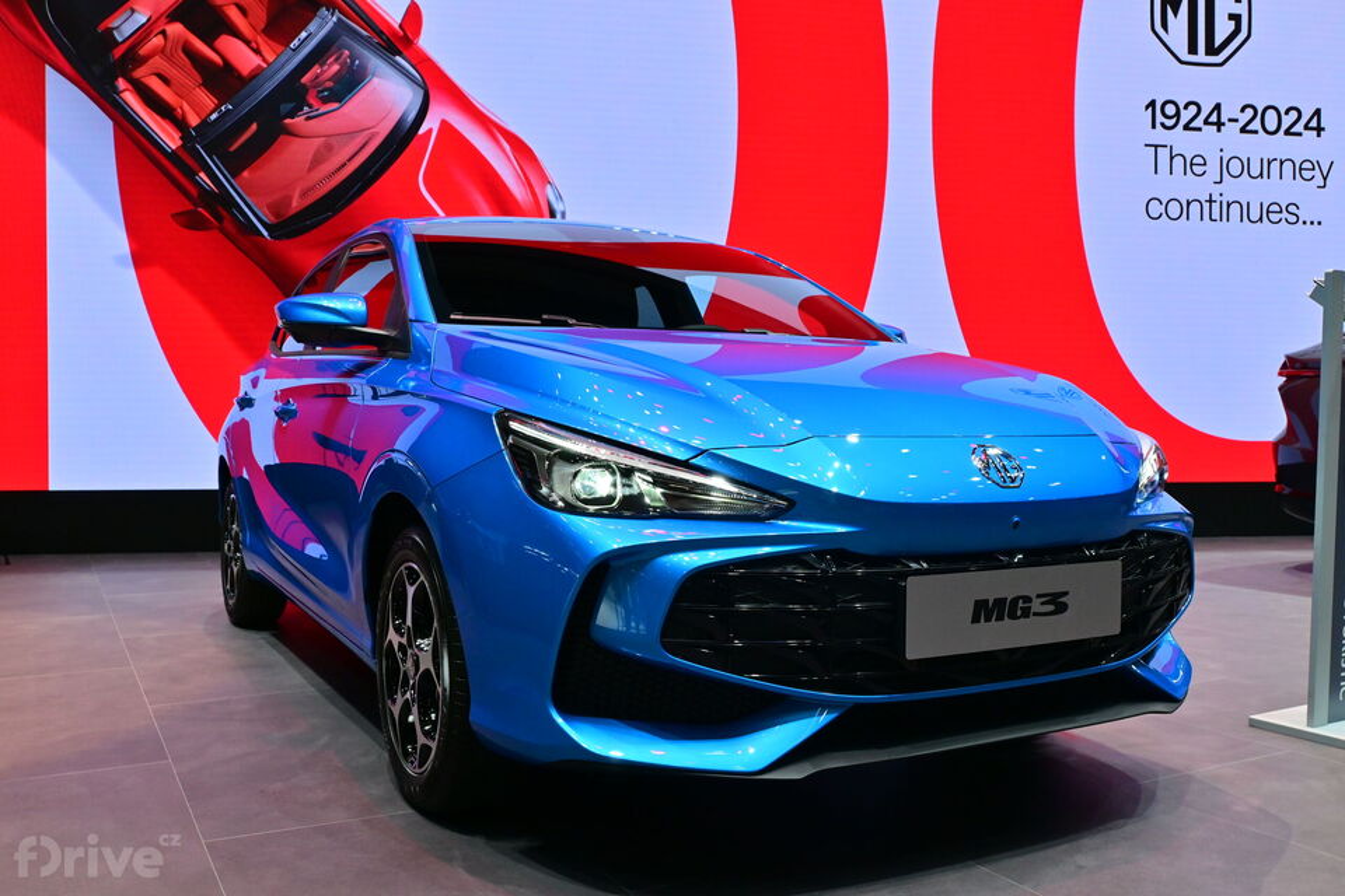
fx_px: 1177
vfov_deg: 41.7
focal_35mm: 32
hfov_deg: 59.5
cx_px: 672
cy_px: 448
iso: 800
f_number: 7.1
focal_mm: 21
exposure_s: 1/200
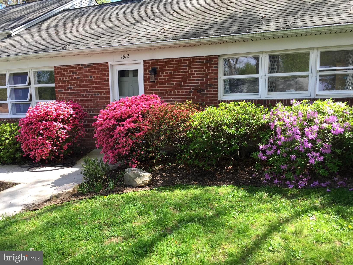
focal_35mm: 29
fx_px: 296
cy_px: 132
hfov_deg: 61.7
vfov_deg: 48.2
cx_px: 176
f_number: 2.2
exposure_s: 1/449
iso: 32
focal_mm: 4.15
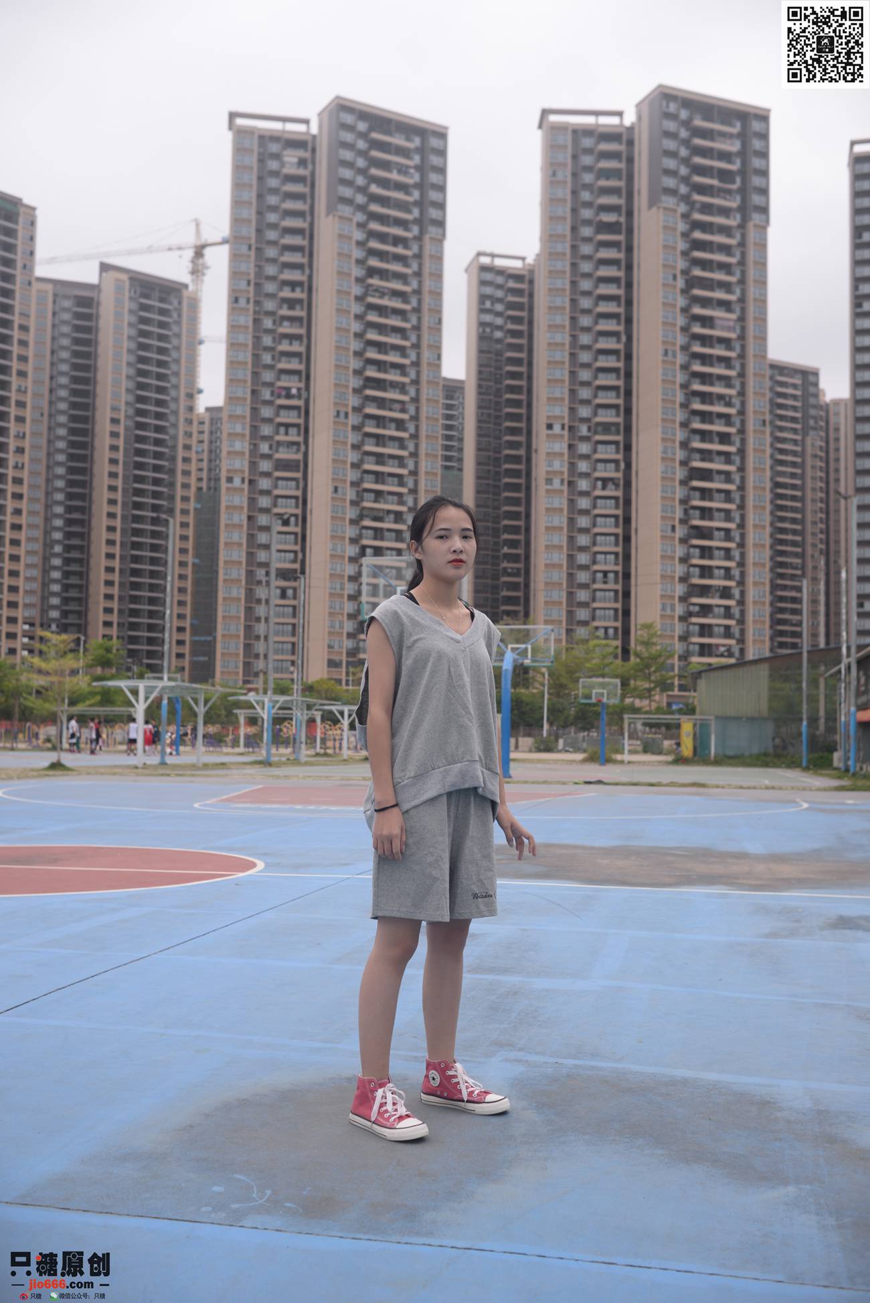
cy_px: 652
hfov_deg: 37.9
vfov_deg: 54.4
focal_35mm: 35
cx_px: 435
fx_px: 1267
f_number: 5
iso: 320
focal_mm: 35
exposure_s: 1/800
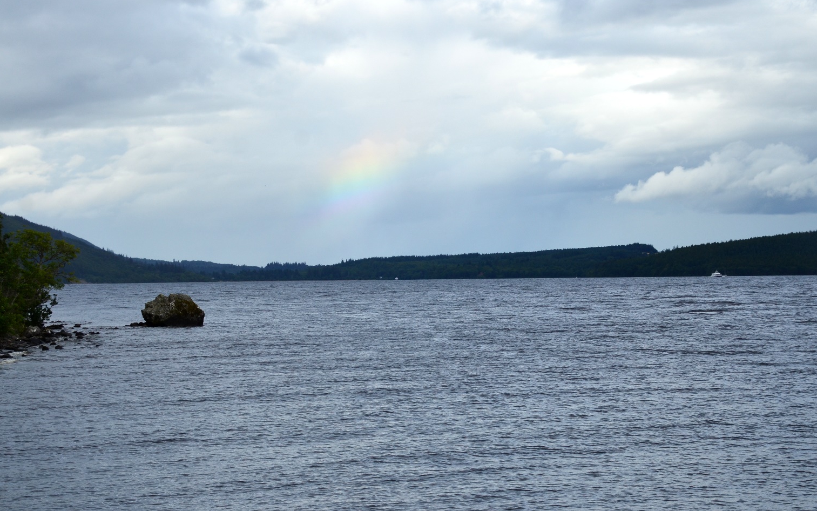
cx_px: 412
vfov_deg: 13.1
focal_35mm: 100
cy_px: 257
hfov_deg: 20.8
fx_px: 2227
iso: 250
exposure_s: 1/640
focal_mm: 62
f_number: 6.3
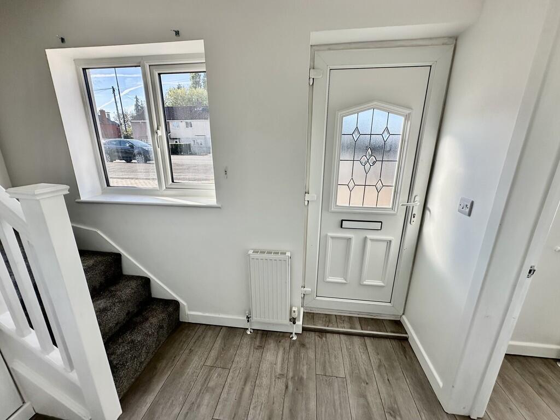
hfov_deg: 102.1
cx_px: 280
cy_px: 210
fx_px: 226
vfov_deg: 85.7
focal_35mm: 14
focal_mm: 2.22
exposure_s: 1/332
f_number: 2.2
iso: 40
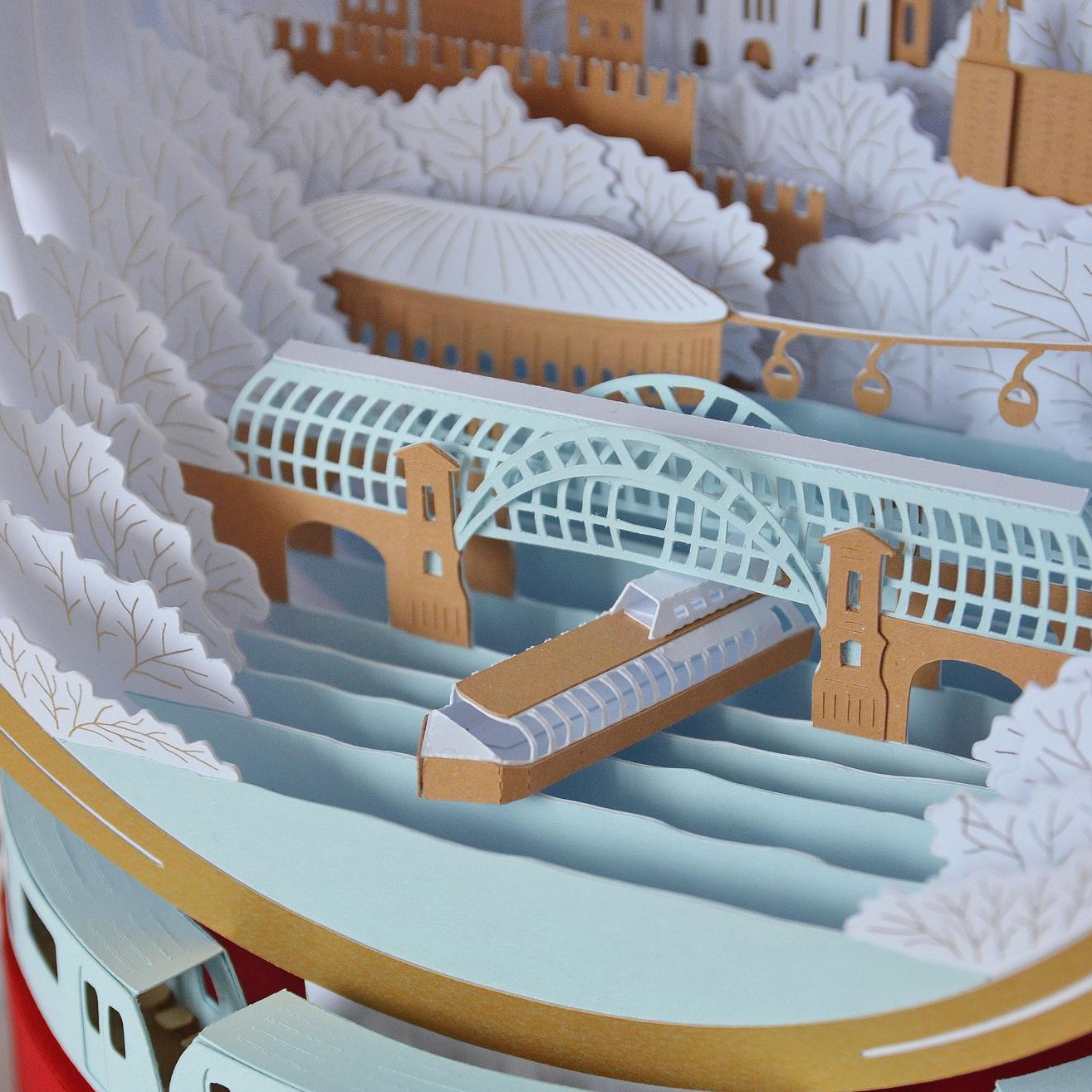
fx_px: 3176
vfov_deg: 19.5
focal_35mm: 89
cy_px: 687
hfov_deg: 19.5
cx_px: 548
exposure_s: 1/50
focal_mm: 46
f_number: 3.5
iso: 800
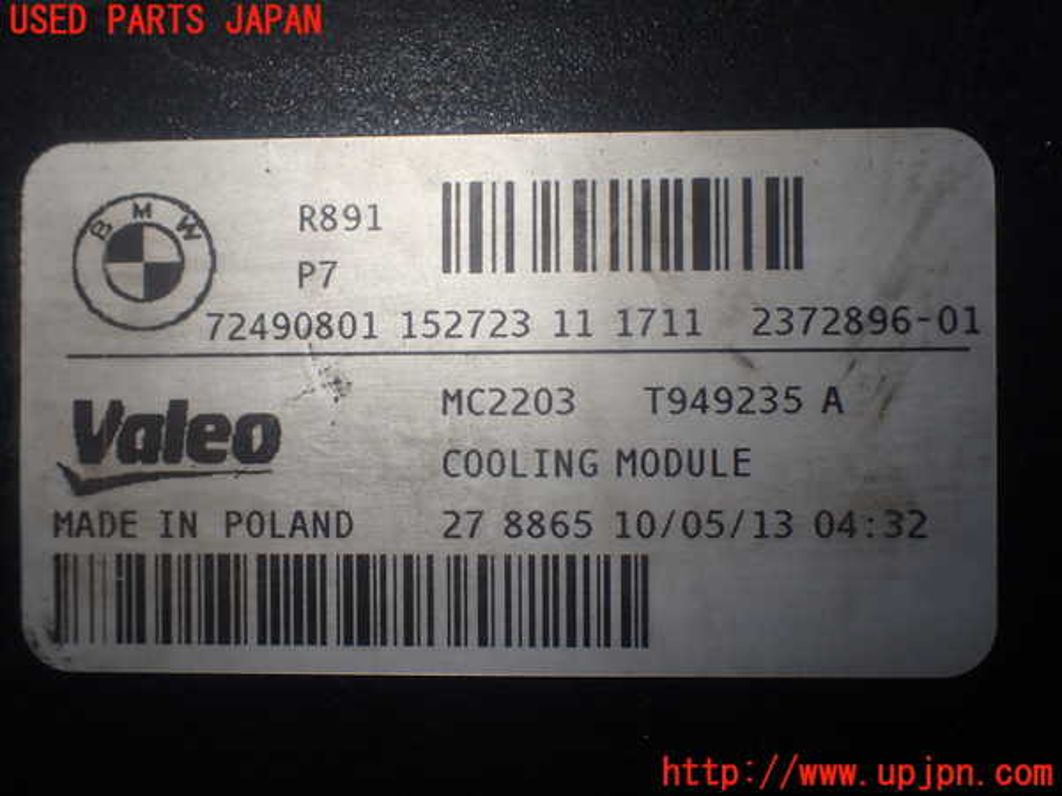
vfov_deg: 37.7
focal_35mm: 38
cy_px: 398
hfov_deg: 49.0
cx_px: 531
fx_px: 1166
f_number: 3.5
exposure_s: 1/80
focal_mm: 6.83
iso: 100
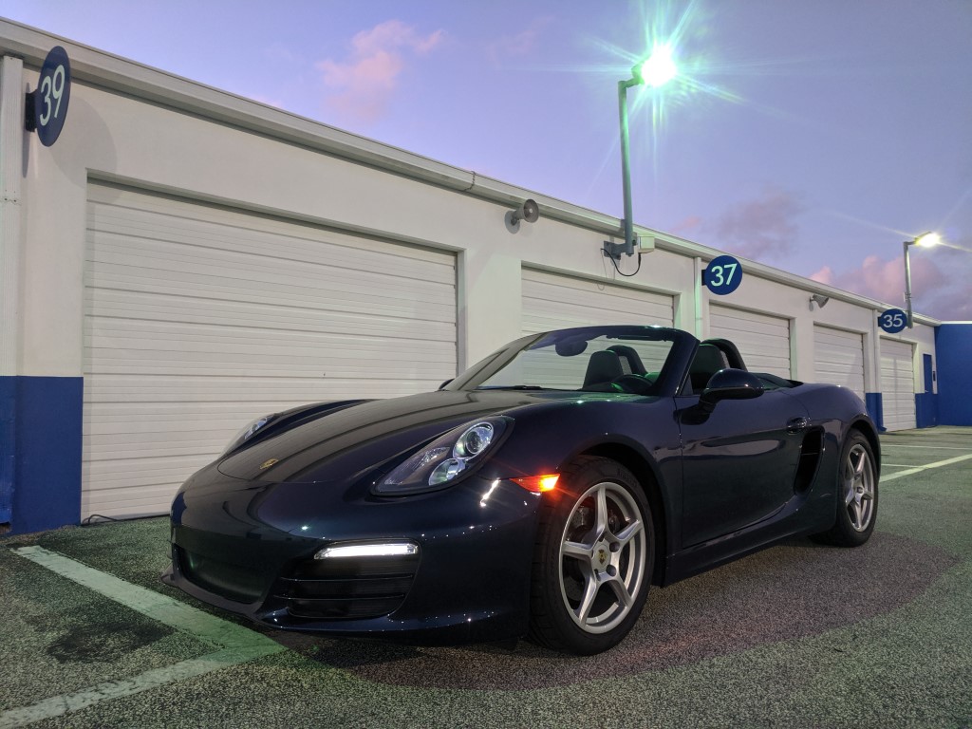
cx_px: 486
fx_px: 730
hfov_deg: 67.3
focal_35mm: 26
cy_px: 364
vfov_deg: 53.1
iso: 684
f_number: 2
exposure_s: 1/40
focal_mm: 4.67
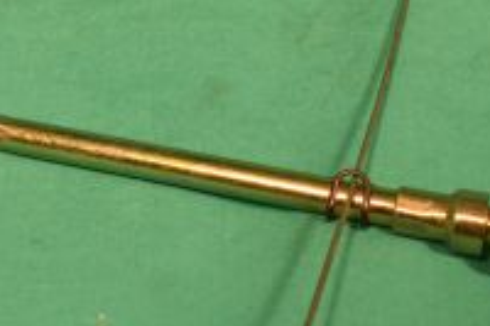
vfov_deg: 11.5
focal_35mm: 117
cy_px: -27
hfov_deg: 17.4
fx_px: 1591
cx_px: 125
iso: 280
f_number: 11
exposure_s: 1/40
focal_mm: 26
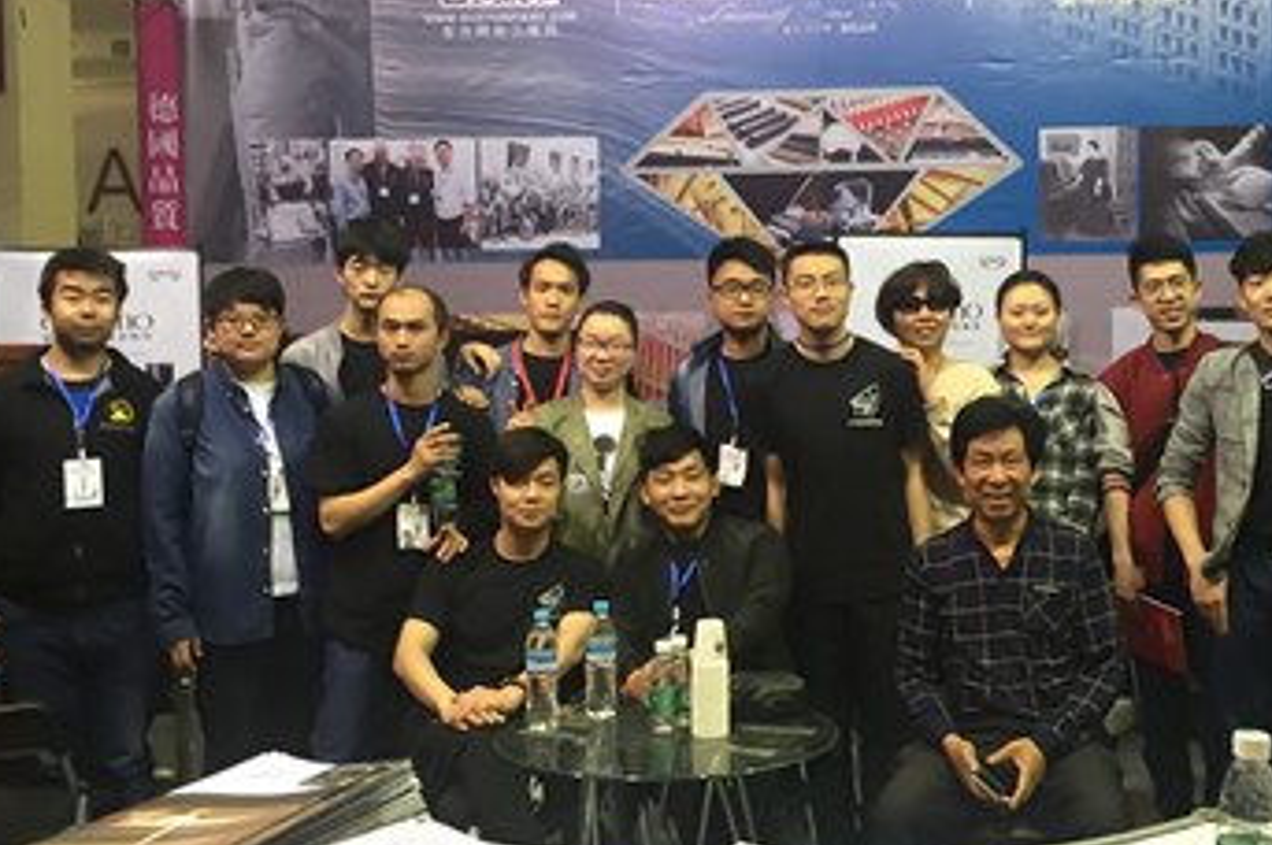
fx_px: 1553
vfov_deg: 30.4
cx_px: 786
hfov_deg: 44.2
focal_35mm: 44
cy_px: 384
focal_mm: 4.15
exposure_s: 1/17
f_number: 2.2
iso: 40
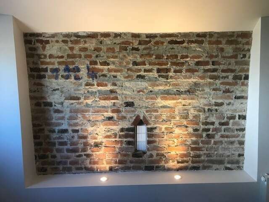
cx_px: 134
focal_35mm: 28
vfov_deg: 49.7
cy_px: 101
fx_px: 218
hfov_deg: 63.4
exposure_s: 1/33
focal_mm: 3.99
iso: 25
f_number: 1.8
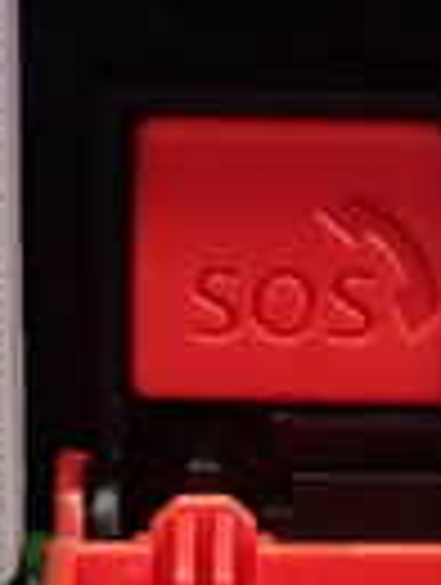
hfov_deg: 10.8
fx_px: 2336
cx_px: 238
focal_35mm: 138
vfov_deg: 14.3
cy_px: 356
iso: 800
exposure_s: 1/40
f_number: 2.3
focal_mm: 5.4
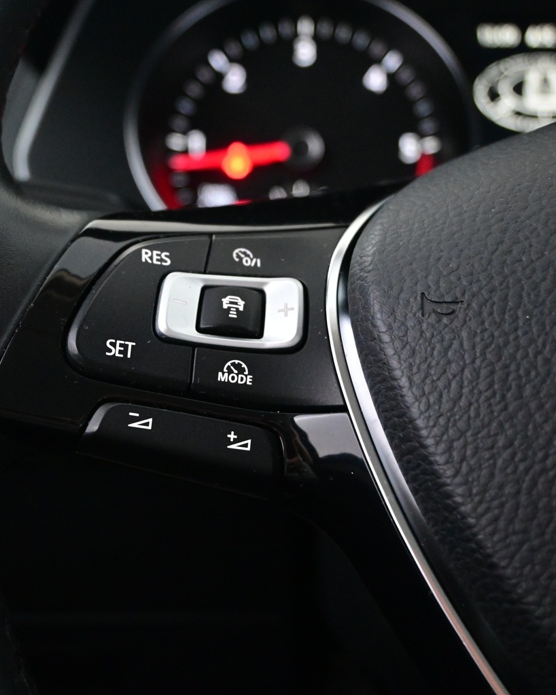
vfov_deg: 33.7
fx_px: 1147
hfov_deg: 27.0
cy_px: 353
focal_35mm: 56
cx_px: 172
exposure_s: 1/40
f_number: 4.2
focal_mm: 25
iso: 4500
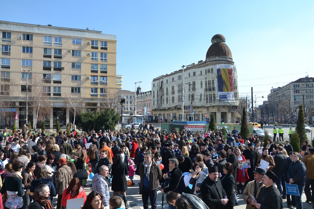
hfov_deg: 67.4
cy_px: 104
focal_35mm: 27
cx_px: 157
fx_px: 235
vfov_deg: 47.9
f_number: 11
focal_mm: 18
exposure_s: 1/80
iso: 100
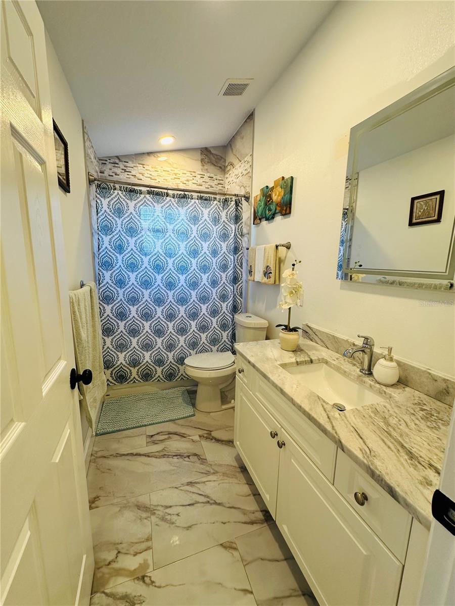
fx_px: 245
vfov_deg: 102.1
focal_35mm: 14
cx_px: 228
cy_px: 303
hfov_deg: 85.7
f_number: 2.2
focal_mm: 2.22
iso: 100
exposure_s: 1/63
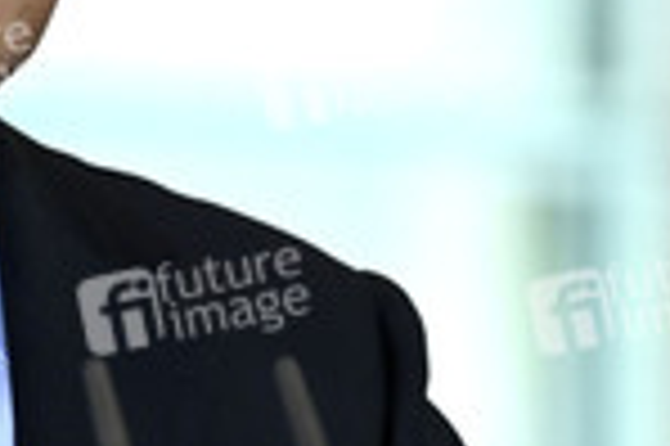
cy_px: -36
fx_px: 11229
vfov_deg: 2.3
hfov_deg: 3.4
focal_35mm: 604
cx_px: -196
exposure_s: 1/640
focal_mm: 200
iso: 6400
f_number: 5
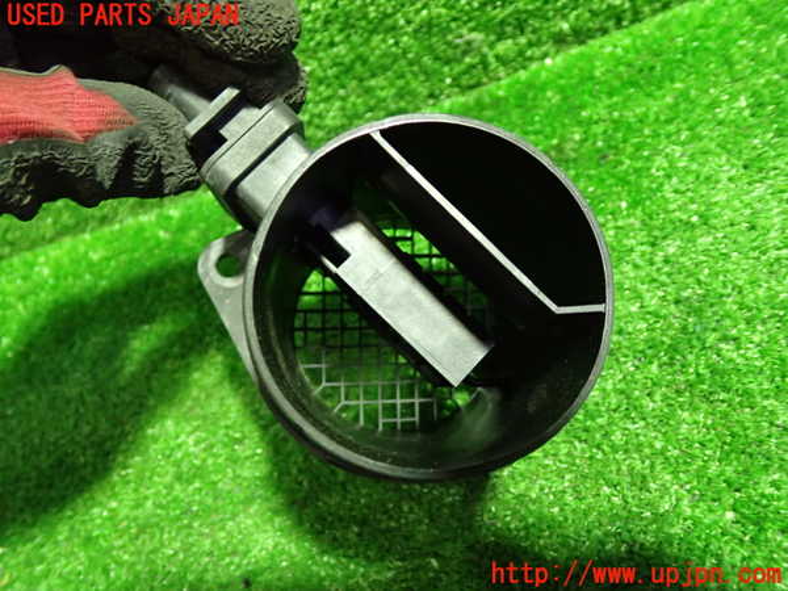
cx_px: 394
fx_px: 683
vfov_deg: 46.8
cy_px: 296
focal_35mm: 30
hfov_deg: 60.0
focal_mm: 5.4
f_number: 2.3
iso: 800
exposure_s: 1/30
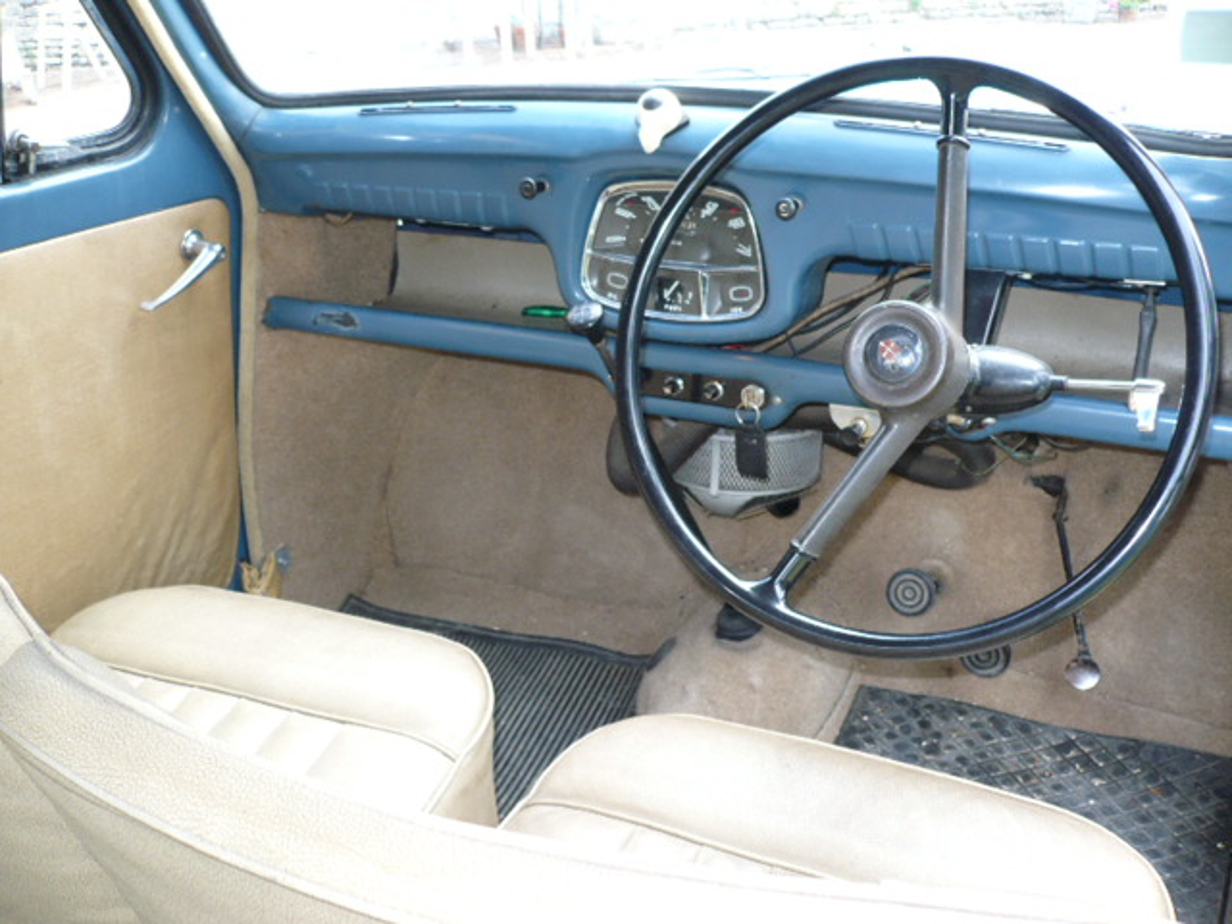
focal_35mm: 35
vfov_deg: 40.7
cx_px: 616
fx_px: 1246
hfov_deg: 52.6
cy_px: 462
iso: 100
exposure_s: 1/50
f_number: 2.8
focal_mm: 5.8
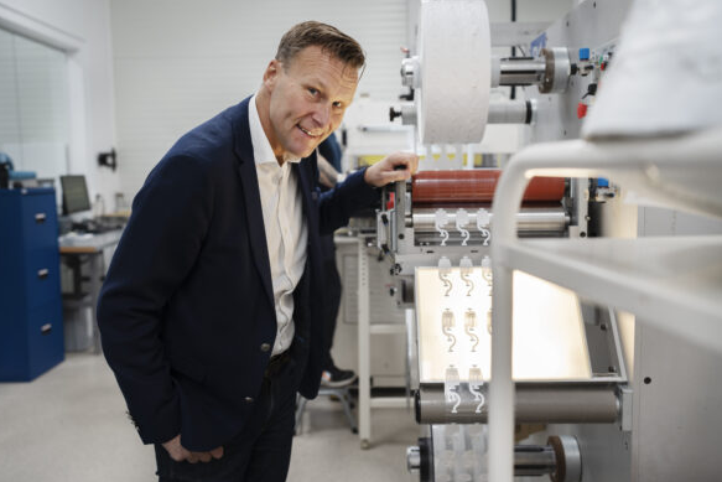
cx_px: 355
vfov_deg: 36.9
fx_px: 722
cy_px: 237
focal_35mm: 36
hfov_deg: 53.1
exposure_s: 1/100
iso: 200
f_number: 2.8
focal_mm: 35
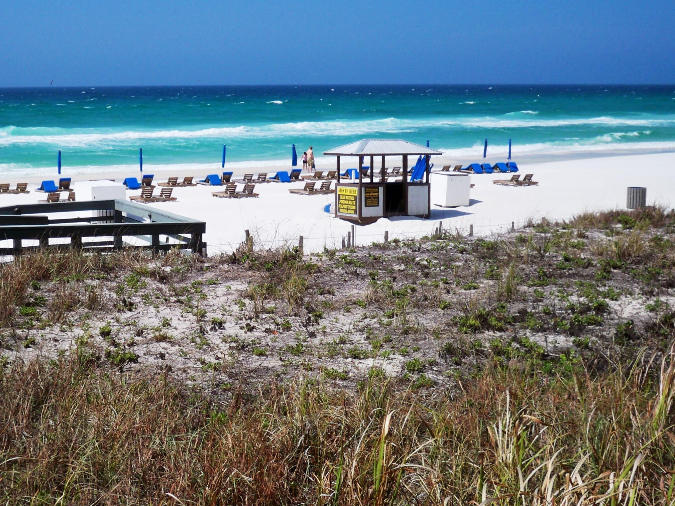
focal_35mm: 52
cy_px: 203
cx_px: 232
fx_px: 1014
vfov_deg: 28.0
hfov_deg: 36.5
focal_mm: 6.3
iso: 64
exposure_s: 1/800
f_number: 4.7
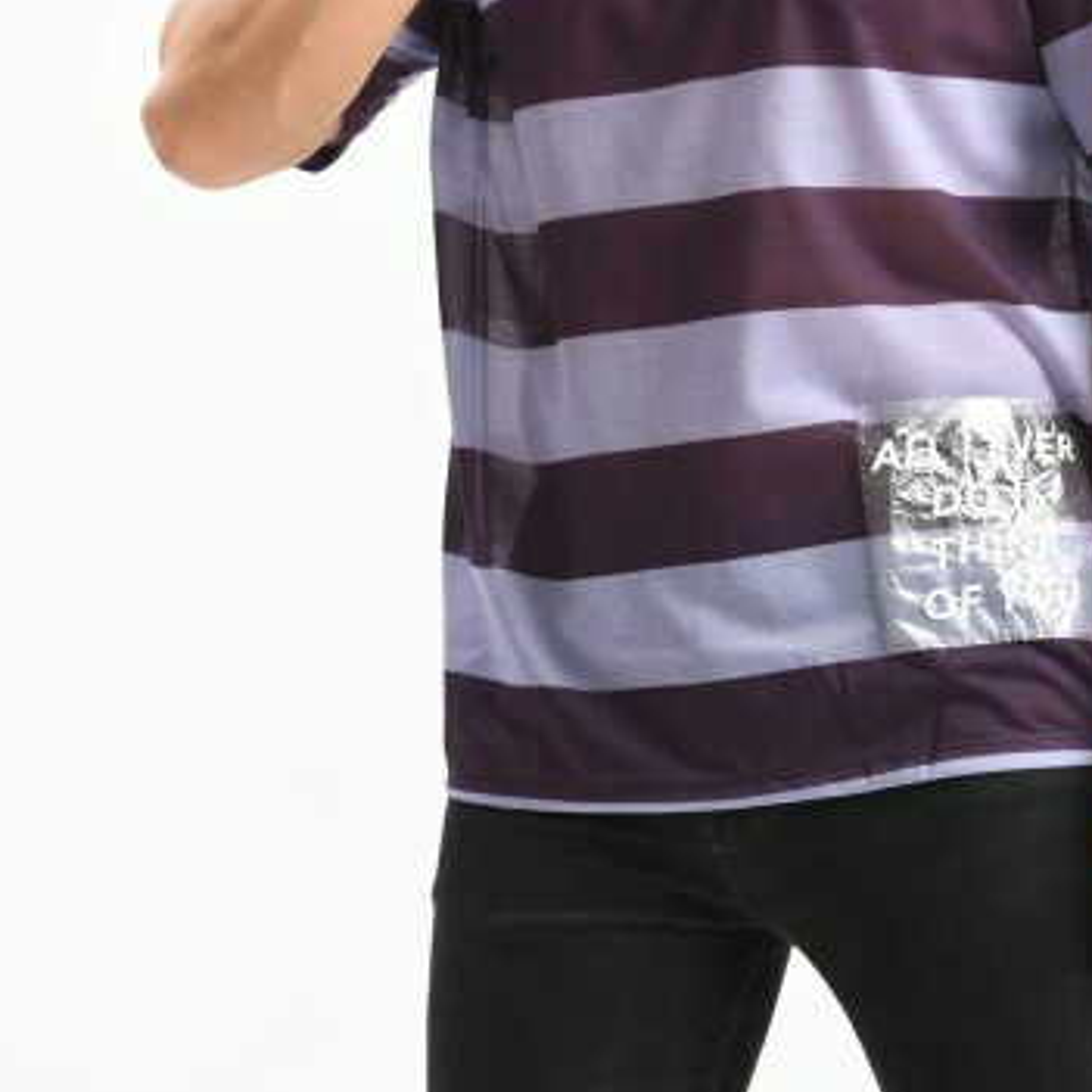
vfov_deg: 7.1
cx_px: 719
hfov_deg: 7.1
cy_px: 243
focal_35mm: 245
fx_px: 8744
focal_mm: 135
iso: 100
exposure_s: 1/160
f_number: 5.6
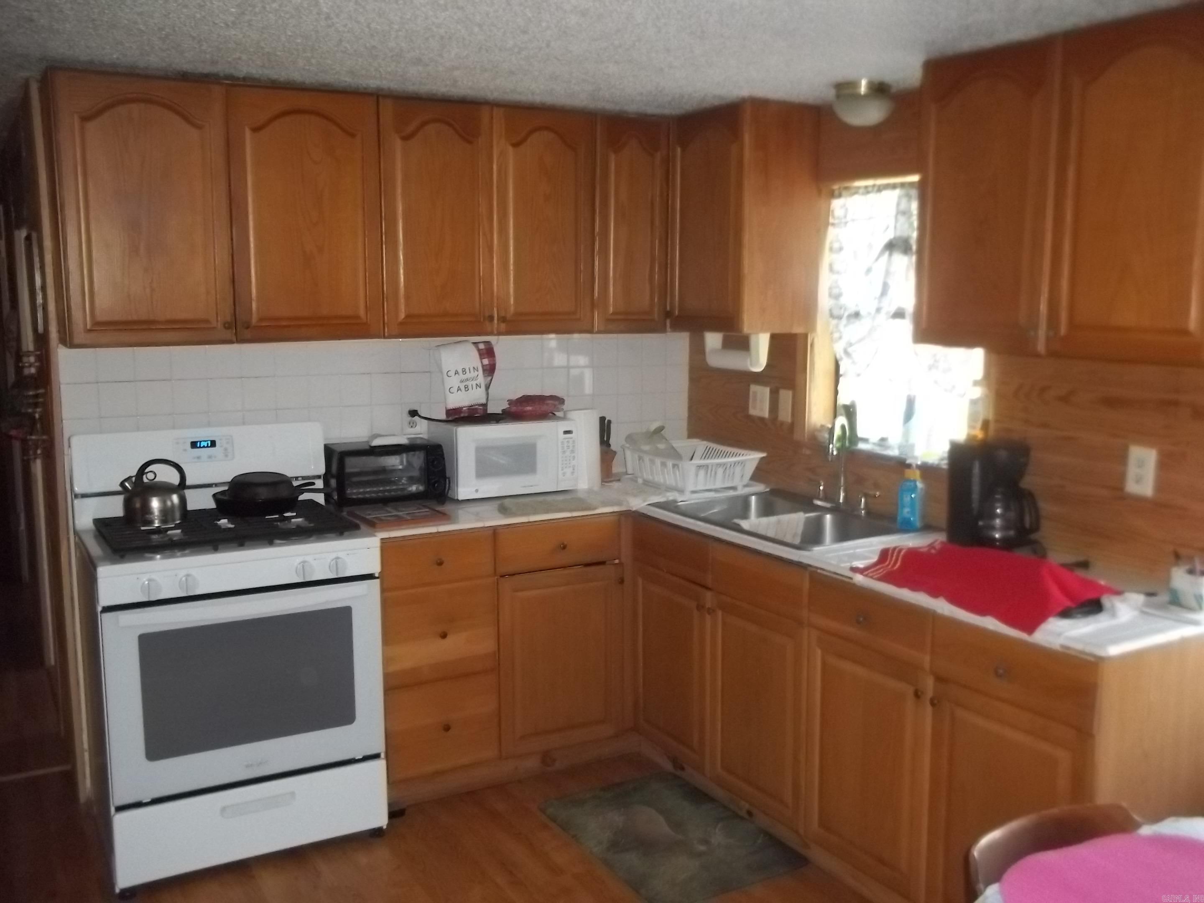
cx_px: 602
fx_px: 1148
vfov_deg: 42.9
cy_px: 452
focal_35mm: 33
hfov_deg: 55.4
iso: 320
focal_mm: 5.9
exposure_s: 1/30
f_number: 3.3
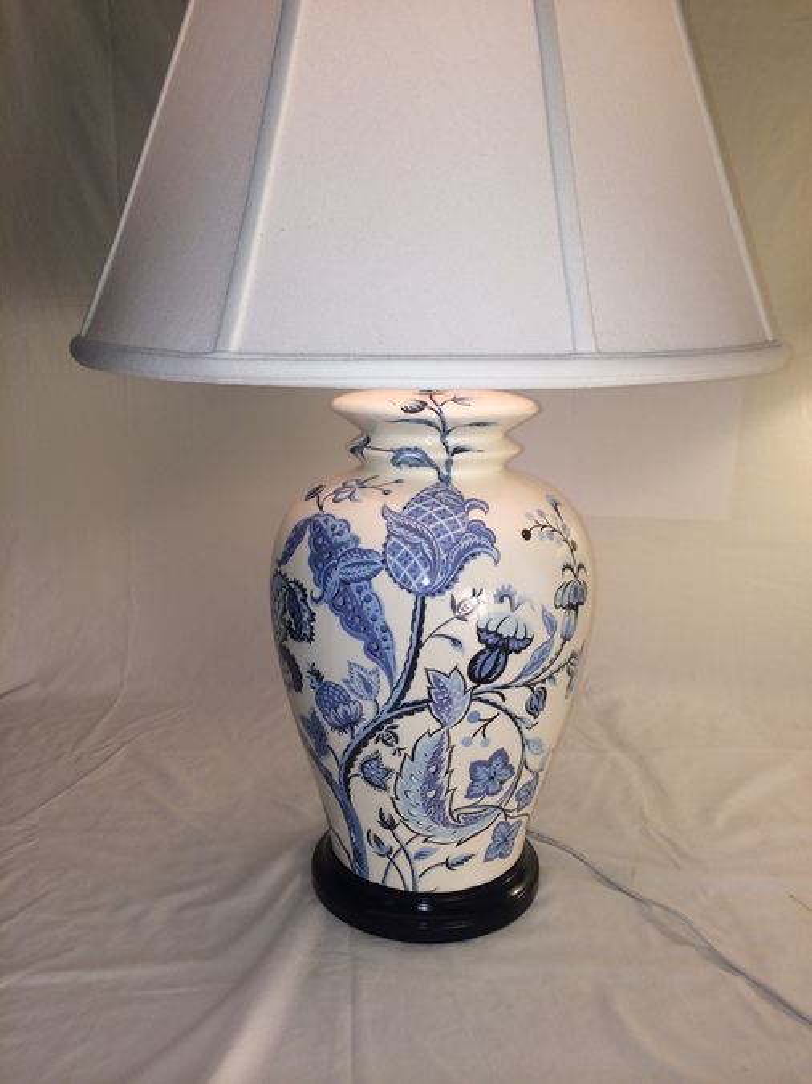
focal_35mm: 30
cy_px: 542
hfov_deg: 46.8
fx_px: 939
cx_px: 406
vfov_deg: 60.0
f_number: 2.2
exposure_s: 1/64
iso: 32
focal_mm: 4.12
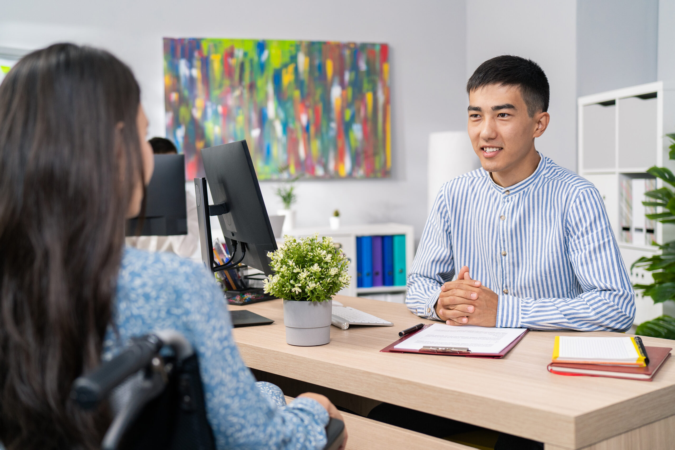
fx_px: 844
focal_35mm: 45
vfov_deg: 29.9
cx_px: 338
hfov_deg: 43.6
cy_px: 225
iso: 640
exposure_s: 1/250
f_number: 2.5
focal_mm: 45
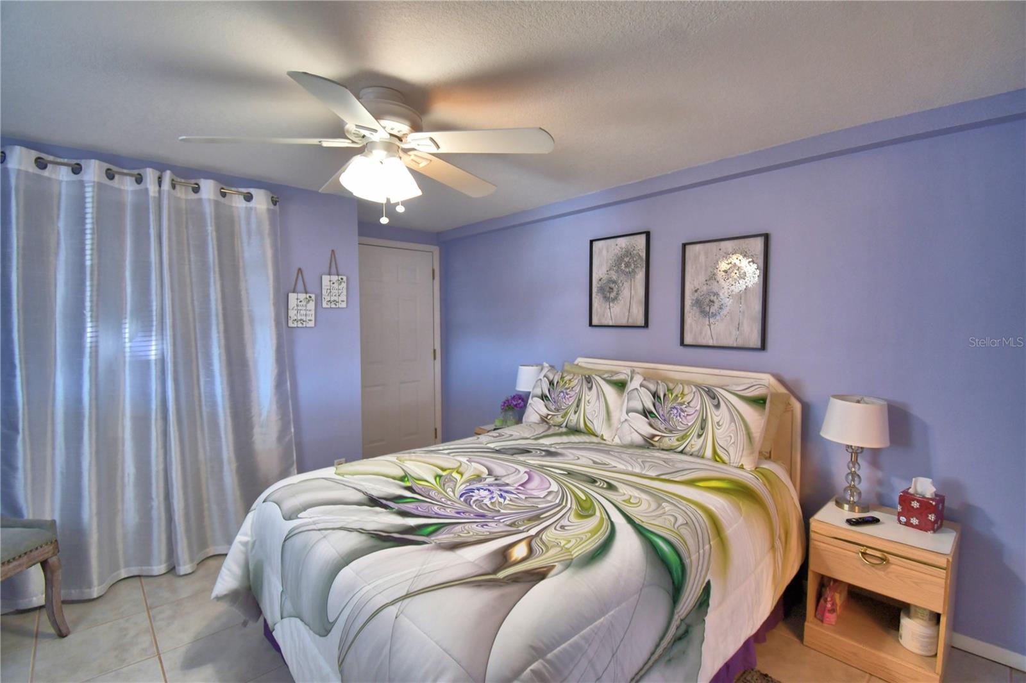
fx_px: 427
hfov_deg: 100.4
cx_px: 513
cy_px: 342
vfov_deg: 77.3
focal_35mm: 15
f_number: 4.5
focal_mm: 10
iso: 400
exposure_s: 1/30
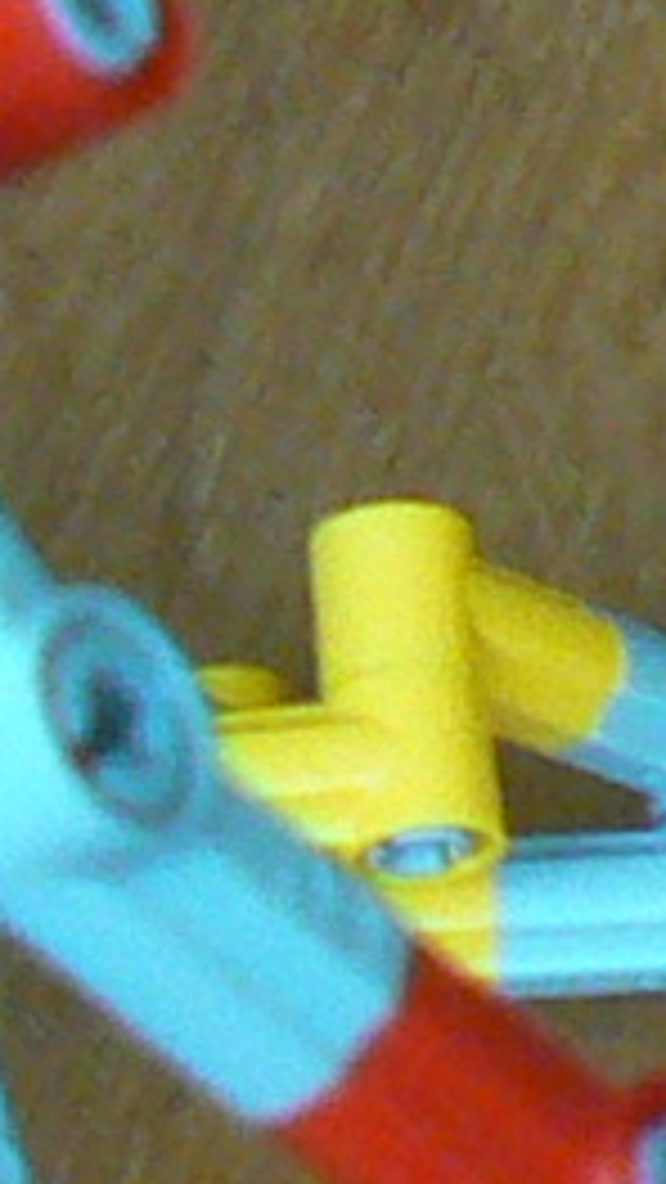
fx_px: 10796
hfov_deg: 3.5
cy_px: -86
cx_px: 1642
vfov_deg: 6.3
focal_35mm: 344
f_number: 2.8
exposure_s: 1/30
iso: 200
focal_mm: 6
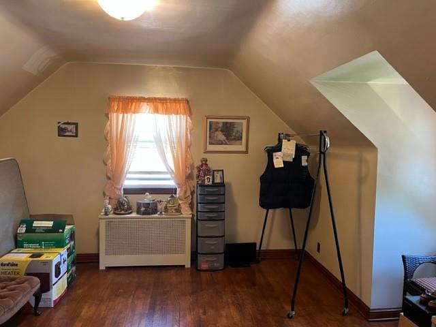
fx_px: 327
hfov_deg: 67.3
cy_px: 164
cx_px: 218
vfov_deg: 53.1
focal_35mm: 26
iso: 250
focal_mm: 5.1
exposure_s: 1/60
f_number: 1.6
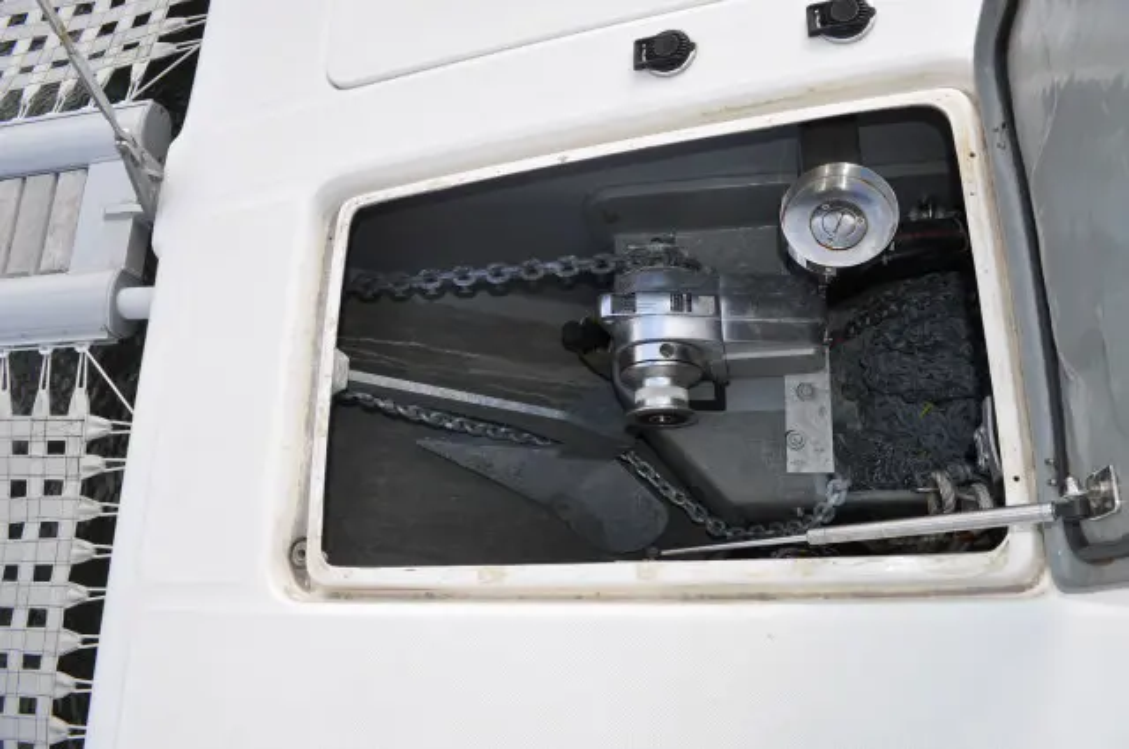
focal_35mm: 27
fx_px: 846
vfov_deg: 47.8
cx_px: 564
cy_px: 374
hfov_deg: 67.4
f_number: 8
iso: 200
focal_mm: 18
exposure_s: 1/200
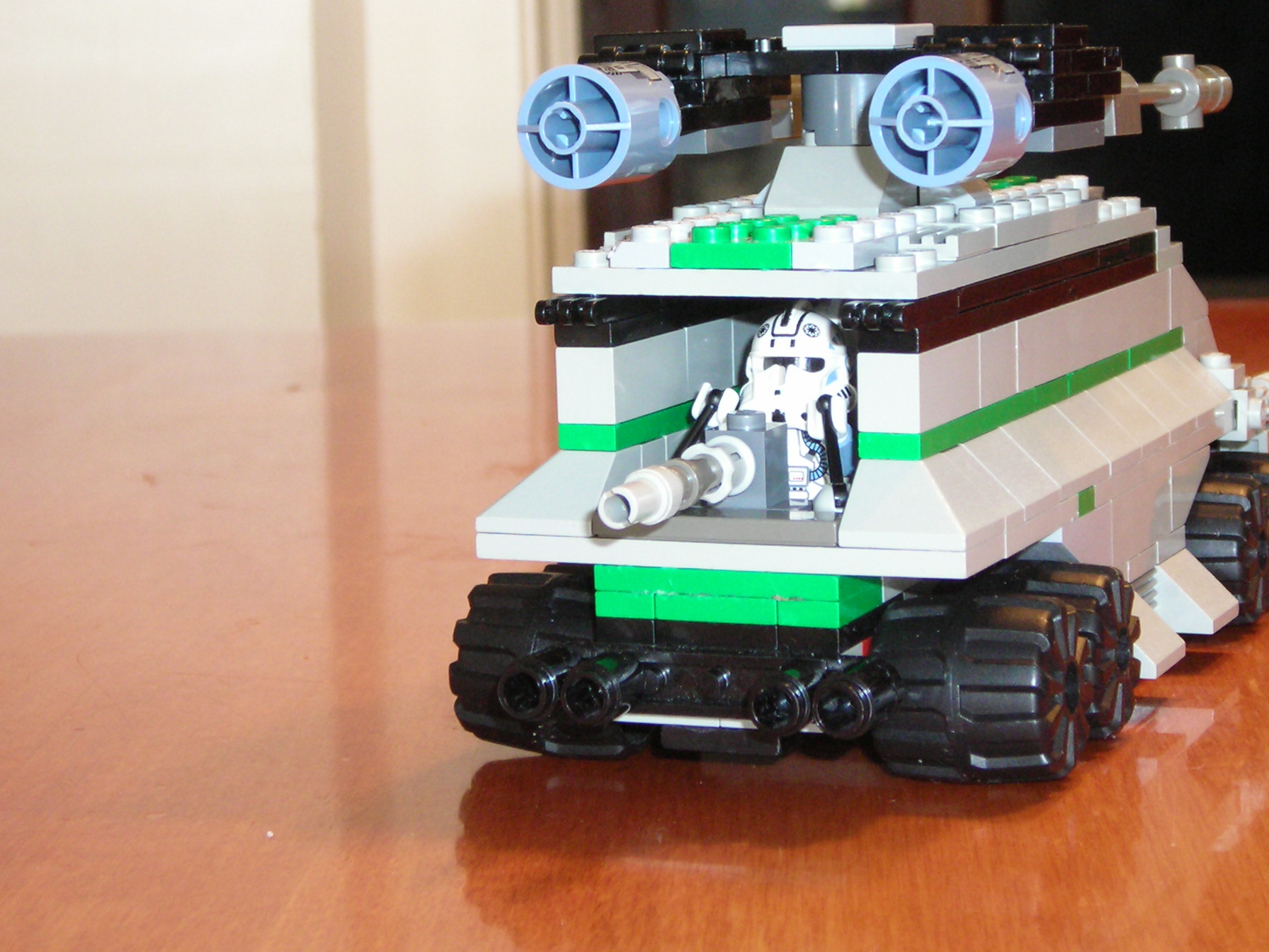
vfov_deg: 15.7
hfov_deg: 20.9
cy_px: 358
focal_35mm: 94
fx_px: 3446
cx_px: 707
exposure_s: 1/4.1
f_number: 3.9
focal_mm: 10.8
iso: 200
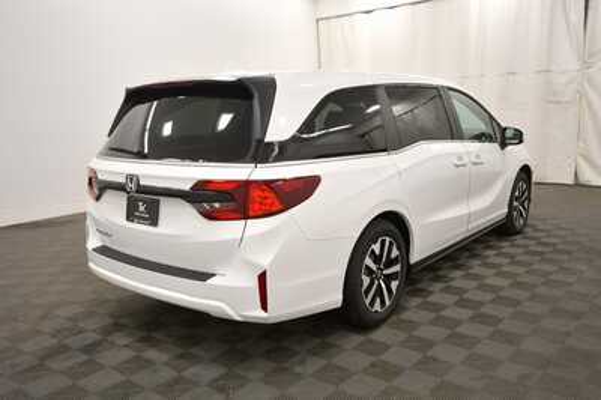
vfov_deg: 47.9
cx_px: 300
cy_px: 200
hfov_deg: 67.4
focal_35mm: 27
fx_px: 450
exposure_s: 1/200
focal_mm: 18
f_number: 5.3
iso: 800
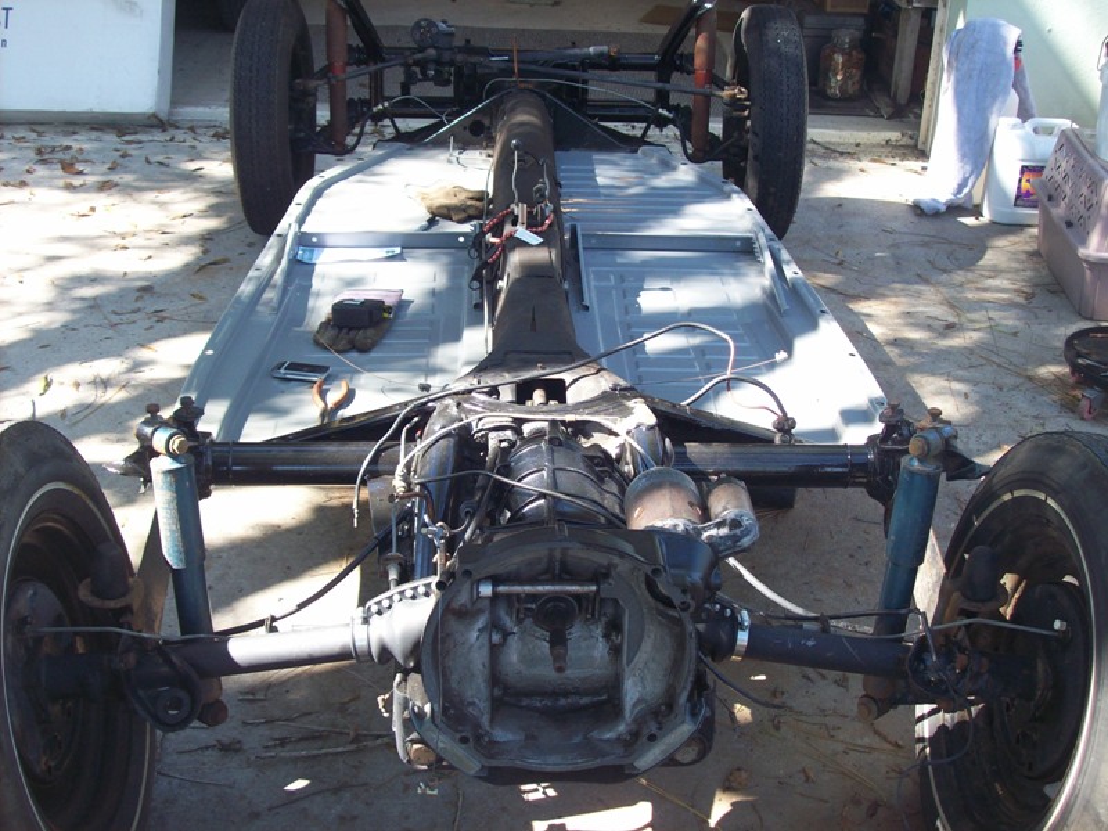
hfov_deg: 42.1
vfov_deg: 32.2
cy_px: 416
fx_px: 1440
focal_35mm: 45
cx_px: 554
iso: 80
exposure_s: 1/85.4
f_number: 3
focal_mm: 7.6
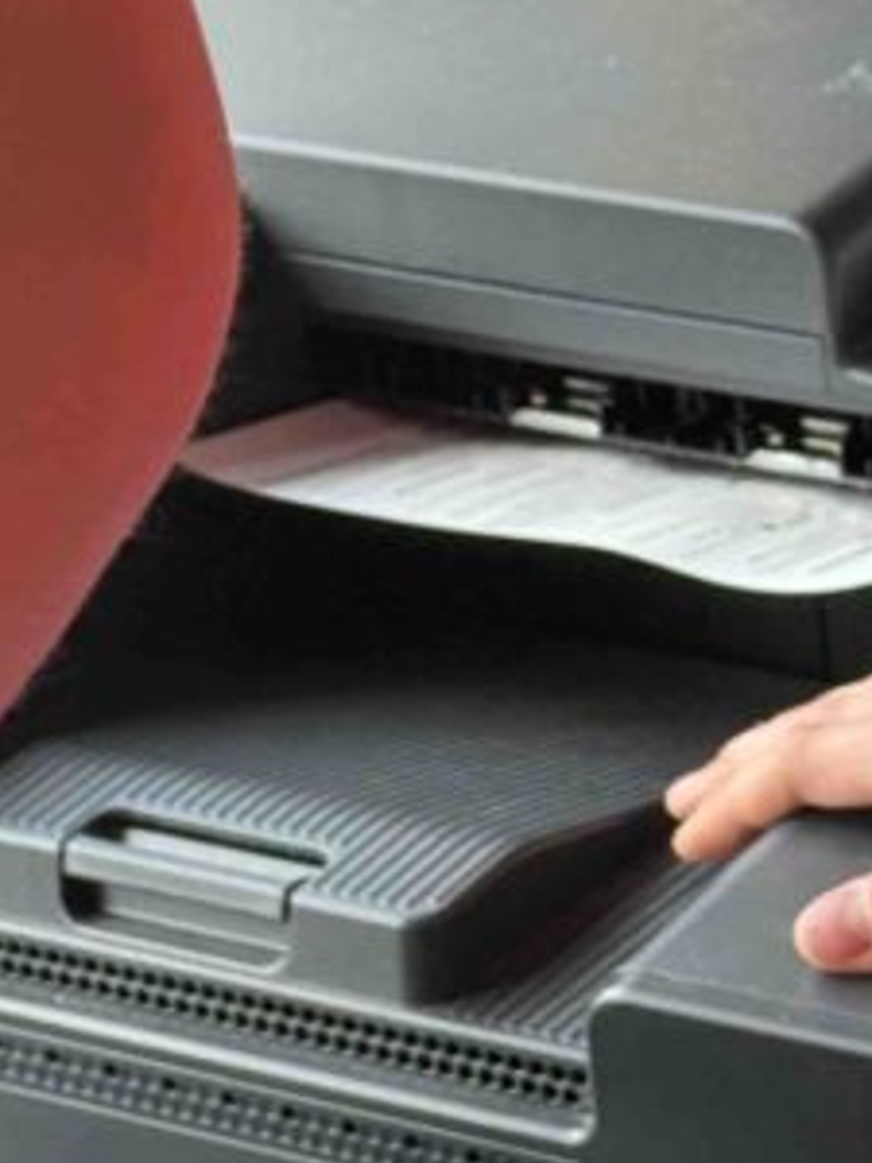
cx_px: 732
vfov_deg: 12.0
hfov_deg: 9.0
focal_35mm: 164
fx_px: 5508
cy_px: 644
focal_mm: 6.76
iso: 100
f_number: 1.78
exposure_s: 1/76
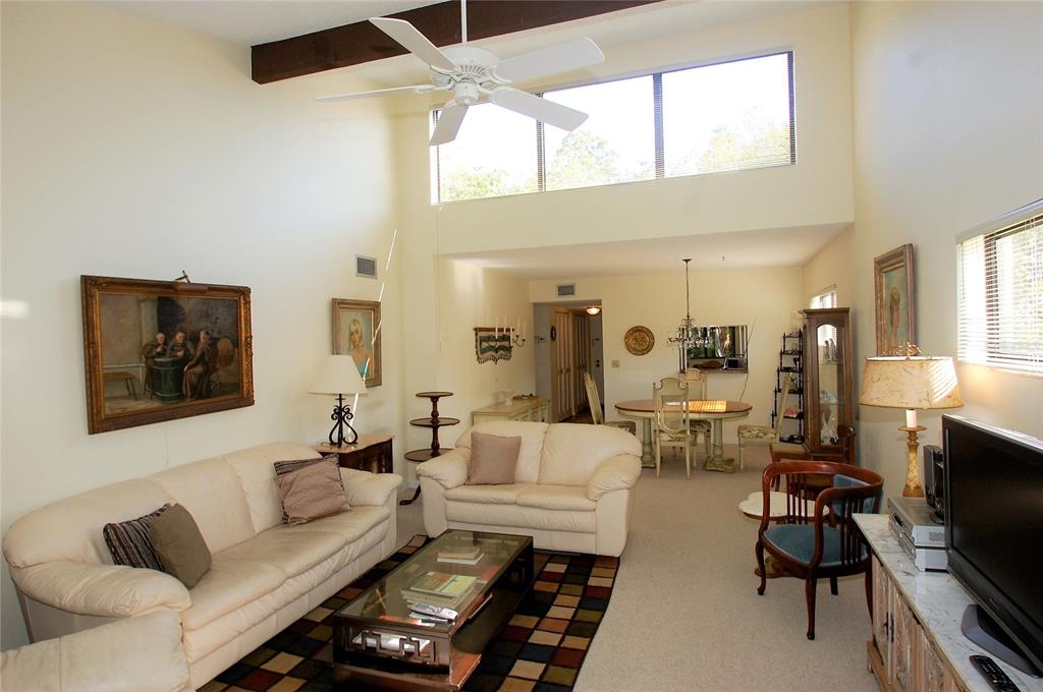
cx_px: 522
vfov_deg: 63.1
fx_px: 564
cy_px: 346
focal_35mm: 20
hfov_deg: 85.5
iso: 400
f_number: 5.6
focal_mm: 13
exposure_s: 1/125
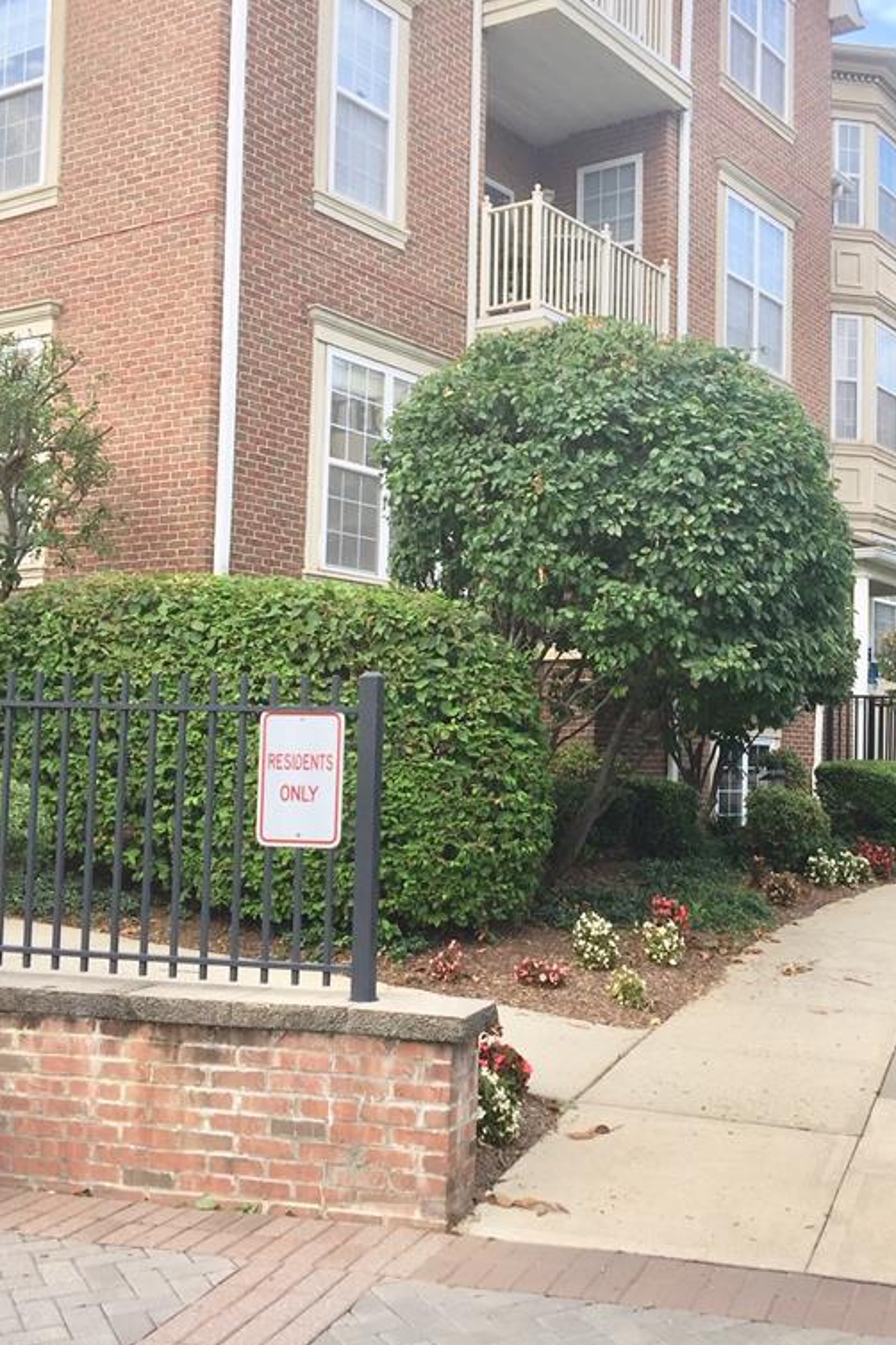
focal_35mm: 41
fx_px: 1531
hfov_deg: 32.3
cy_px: 672
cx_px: 614
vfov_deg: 47.4
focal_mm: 4.15
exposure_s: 1/391
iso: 32
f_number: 2.2
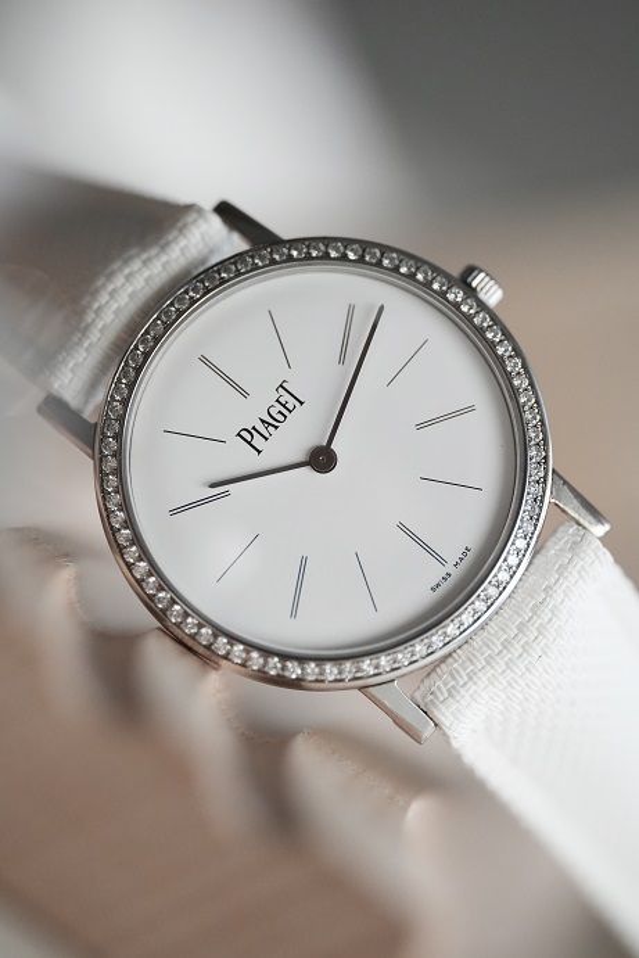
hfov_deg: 13.0
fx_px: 2794
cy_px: 479
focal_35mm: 105
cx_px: 320
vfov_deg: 19.5
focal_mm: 105
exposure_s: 1/250
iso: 4000
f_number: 2.8
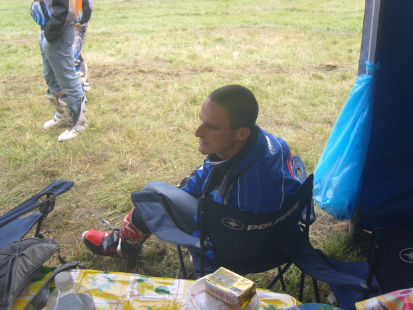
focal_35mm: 36
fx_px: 430
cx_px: 207
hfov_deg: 51.3
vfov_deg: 39.7
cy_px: 154
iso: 80
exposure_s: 1/45
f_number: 2.8
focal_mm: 7.4
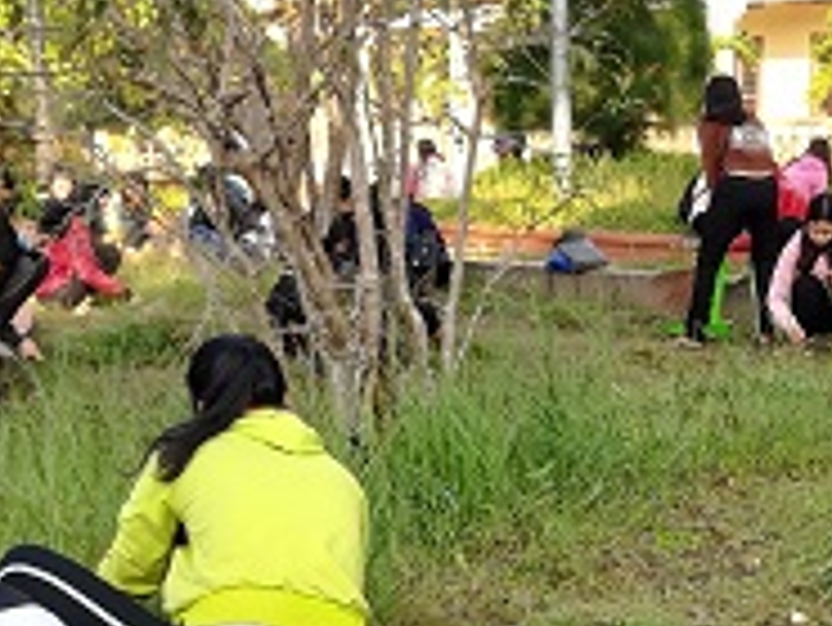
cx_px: 542
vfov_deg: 19.8
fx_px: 1732
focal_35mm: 72
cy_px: 631
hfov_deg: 26.9
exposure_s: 1/100
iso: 50
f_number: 2.2
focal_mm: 3.83
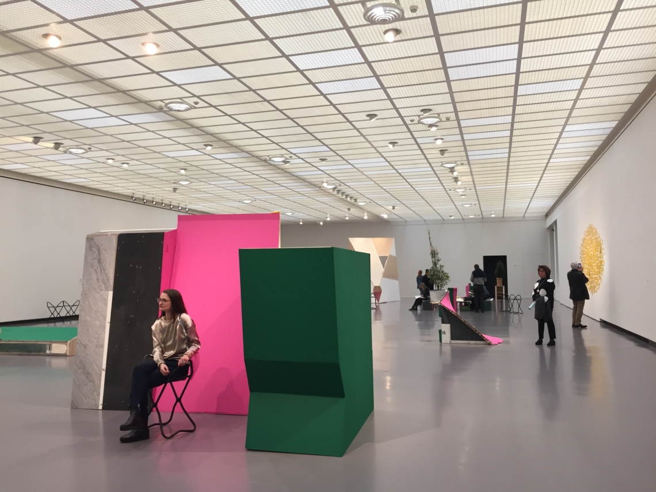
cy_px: 246
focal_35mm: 29
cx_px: 328
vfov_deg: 48.2
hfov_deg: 61.7
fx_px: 550
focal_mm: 4.15
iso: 40
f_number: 2.2
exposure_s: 1/33
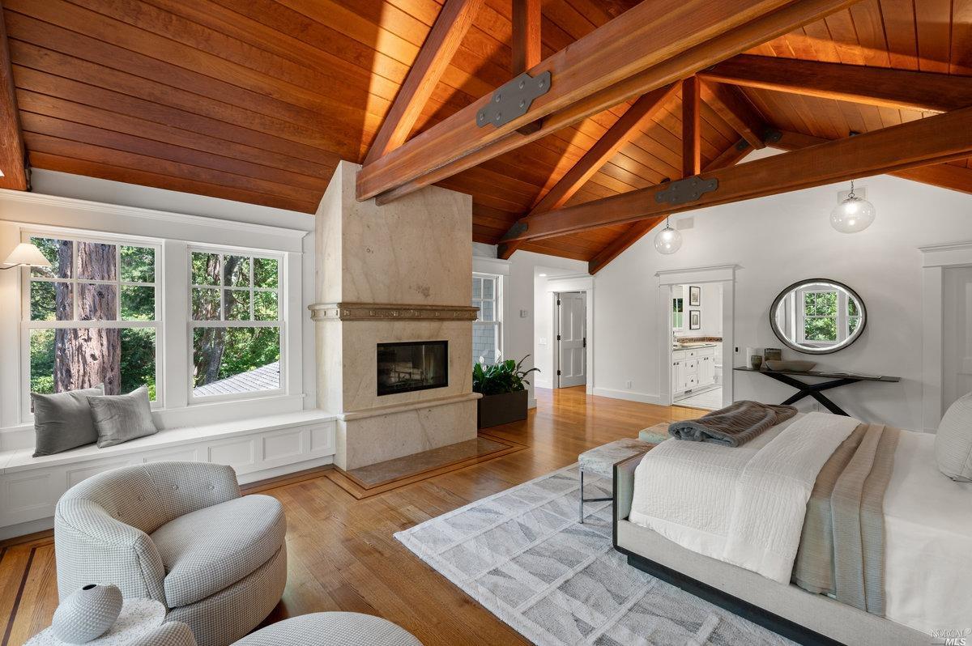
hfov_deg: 98.6
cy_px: 323
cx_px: 486
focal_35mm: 16
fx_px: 418
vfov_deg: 75.4
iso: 400
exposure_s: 1/5
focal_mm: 15.5
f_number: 11
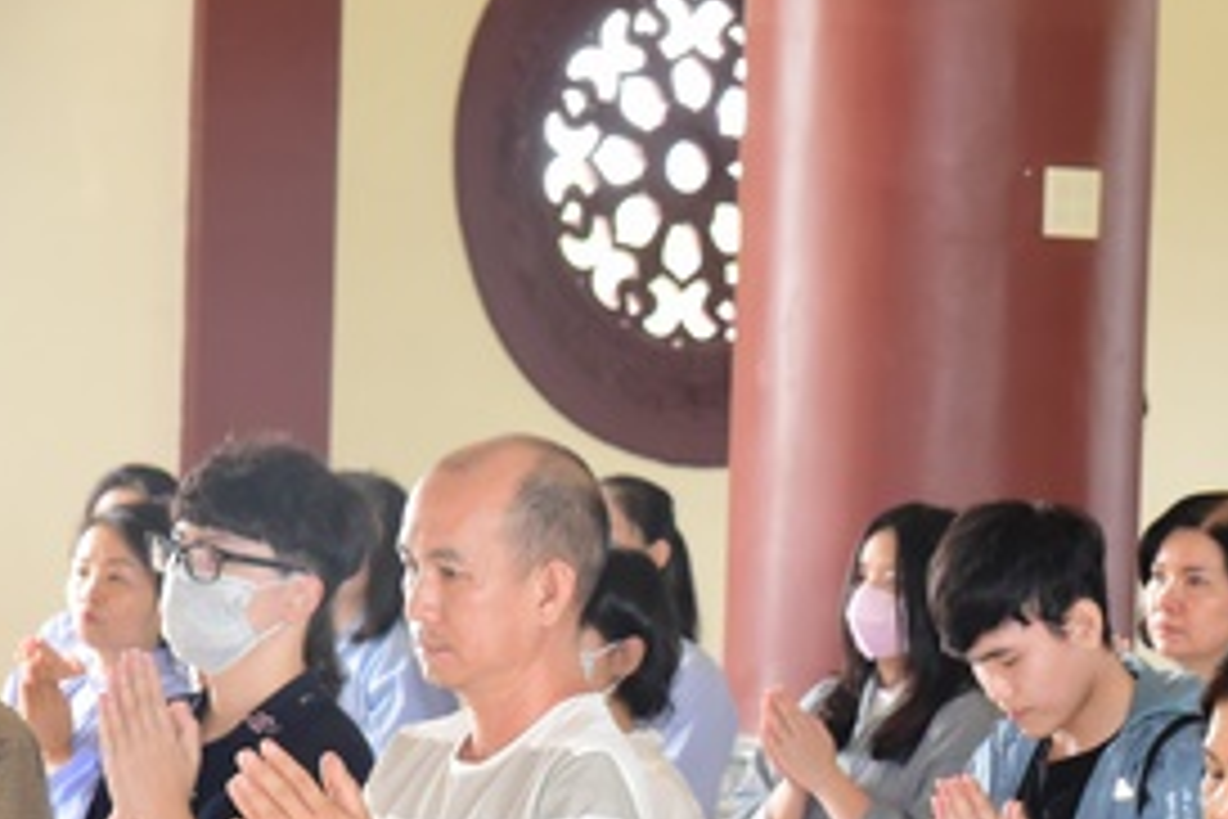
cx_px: 1435
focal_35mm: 186
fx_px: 6344
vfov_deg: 7.3
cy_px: 914
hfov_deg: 10.9
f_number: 7.1
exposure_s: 1/80
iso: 2800
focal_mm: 78
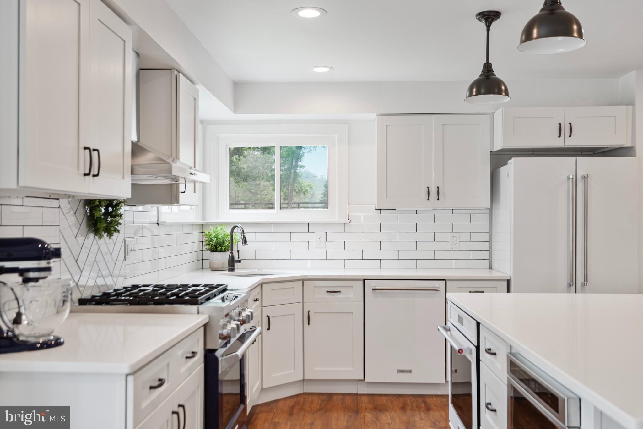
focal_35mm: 34
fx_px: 607
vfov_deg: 38.9
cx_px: 322
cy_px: 214
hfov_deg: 55.8
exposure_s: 1/30
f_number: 4
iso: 320
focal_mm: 34
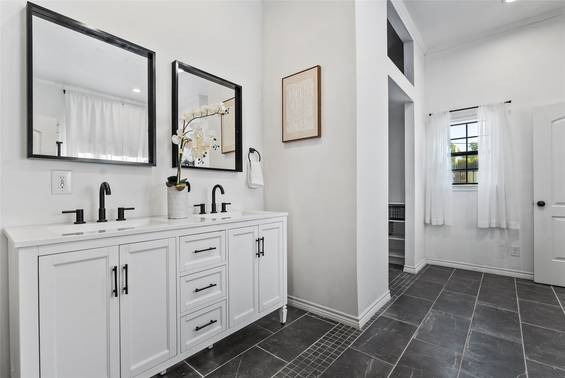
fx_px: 251
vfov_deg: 73.8
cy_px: 189
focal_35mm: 16
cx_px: 282
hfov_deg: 96.7
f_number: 8
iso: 250
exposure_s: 3.2
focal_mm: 16
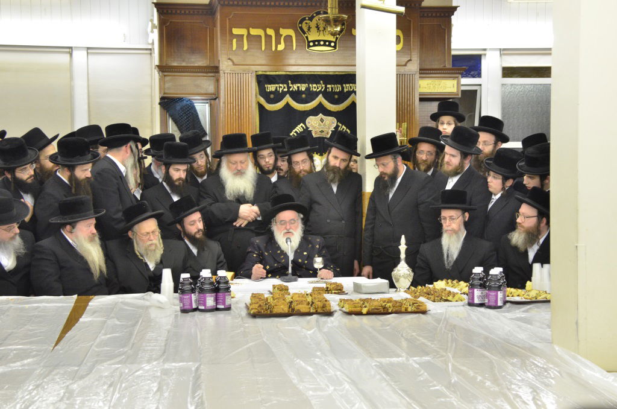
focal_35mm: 75
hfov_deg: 27.0
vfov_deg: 18.1
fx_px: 1283
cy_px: 204
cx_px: 308
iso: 1600
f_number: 5.3
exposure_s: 1/125
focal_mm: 50
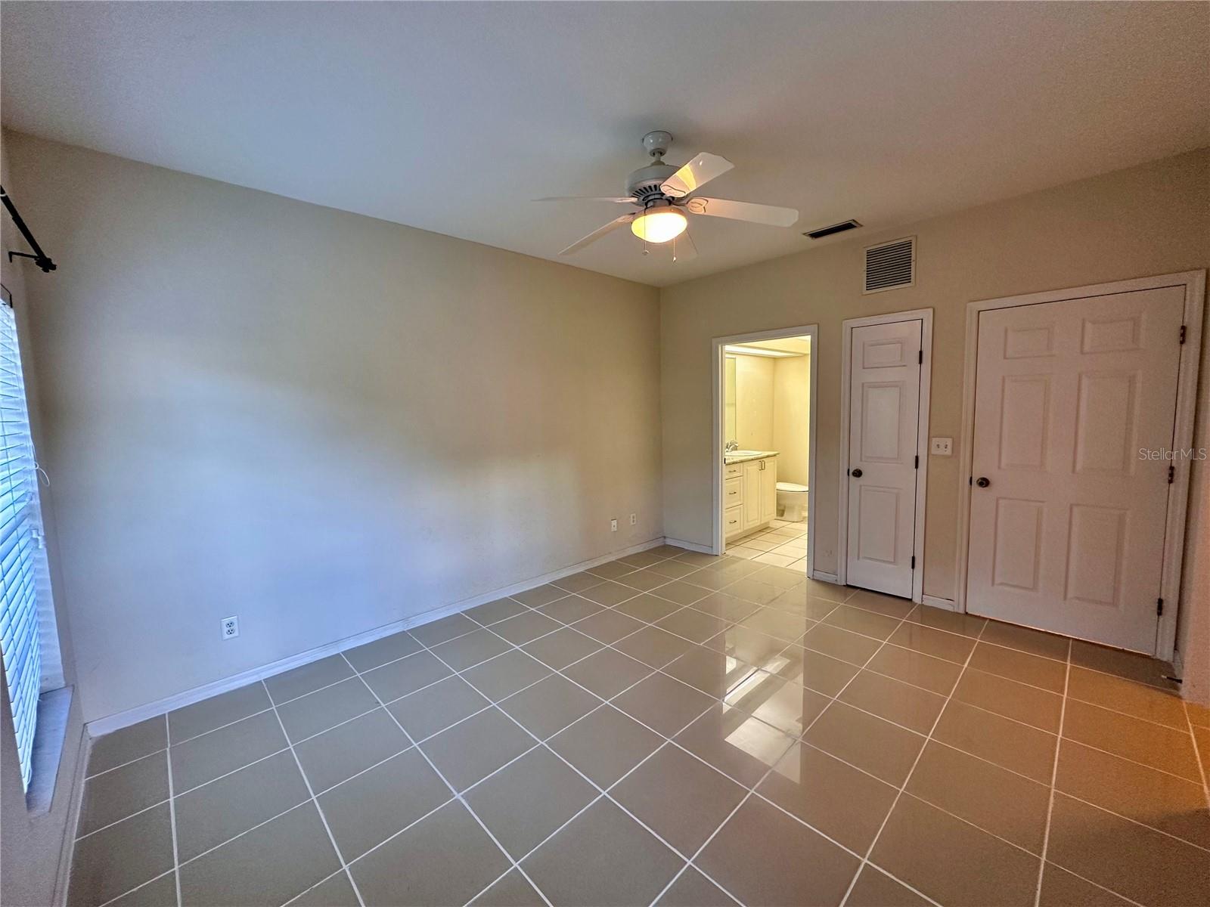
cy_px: 454
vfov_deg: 85.7
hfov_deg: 102.1
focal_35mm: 14
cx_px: 605
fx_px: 489
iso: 200
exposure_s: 1/60
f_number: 2.2
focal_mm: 2.22
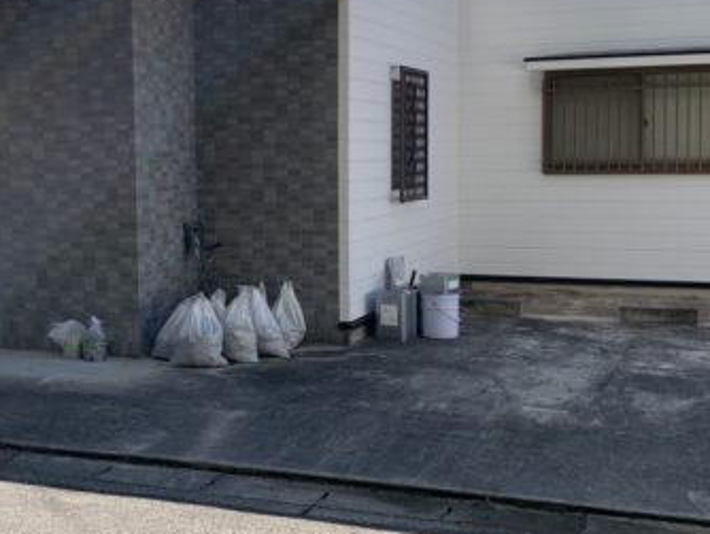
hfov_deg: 33.9
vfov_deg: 26.1
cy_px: 238
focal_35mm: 56
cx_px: 217
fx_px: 1149
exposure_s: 1/1054
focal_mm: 4.25
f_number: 1.8
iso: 25
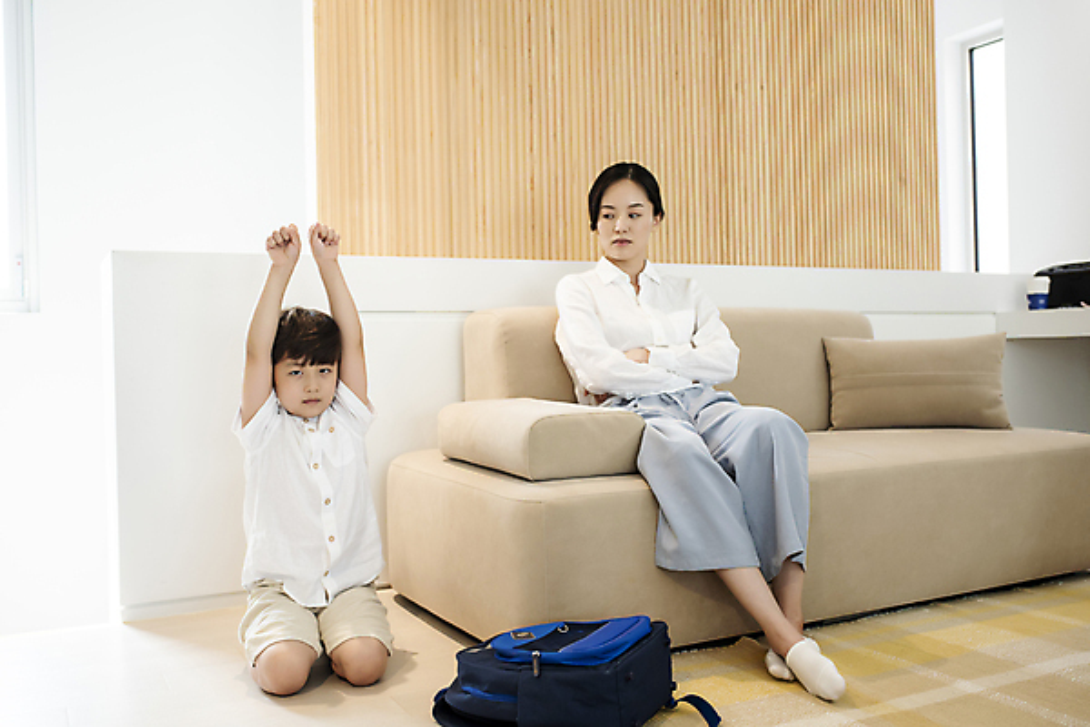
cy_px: 364
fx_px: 1060
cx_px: 545
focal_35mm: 35
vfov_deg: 37.9
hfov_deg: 54.4
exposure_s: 1/125
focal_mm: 35
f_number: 3.2
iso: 500
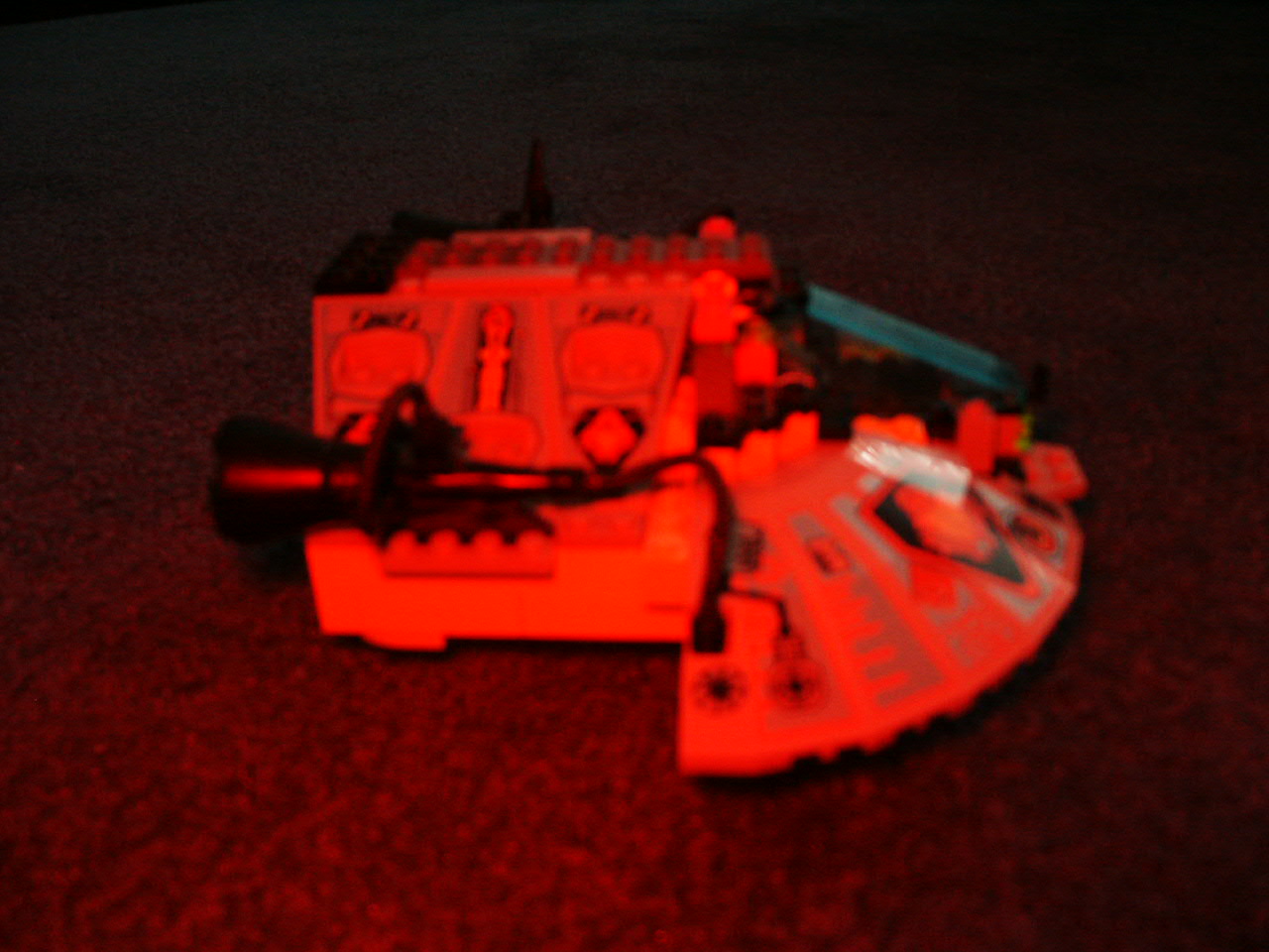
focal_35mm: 35
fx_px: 1283
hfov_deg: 52.6
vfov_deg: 40.7
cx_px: 634
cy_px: 476
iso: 200
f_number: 3
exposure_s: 1/45
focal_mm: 7.18
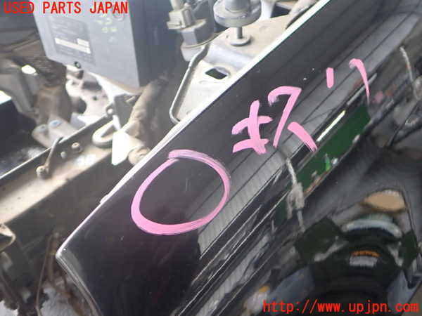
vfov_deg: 46.8
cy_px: 158
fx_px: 366
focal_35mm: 30
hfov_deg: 60.0
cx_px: 211
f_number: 2.3
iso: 250
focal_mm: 5.4
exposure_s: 1/30
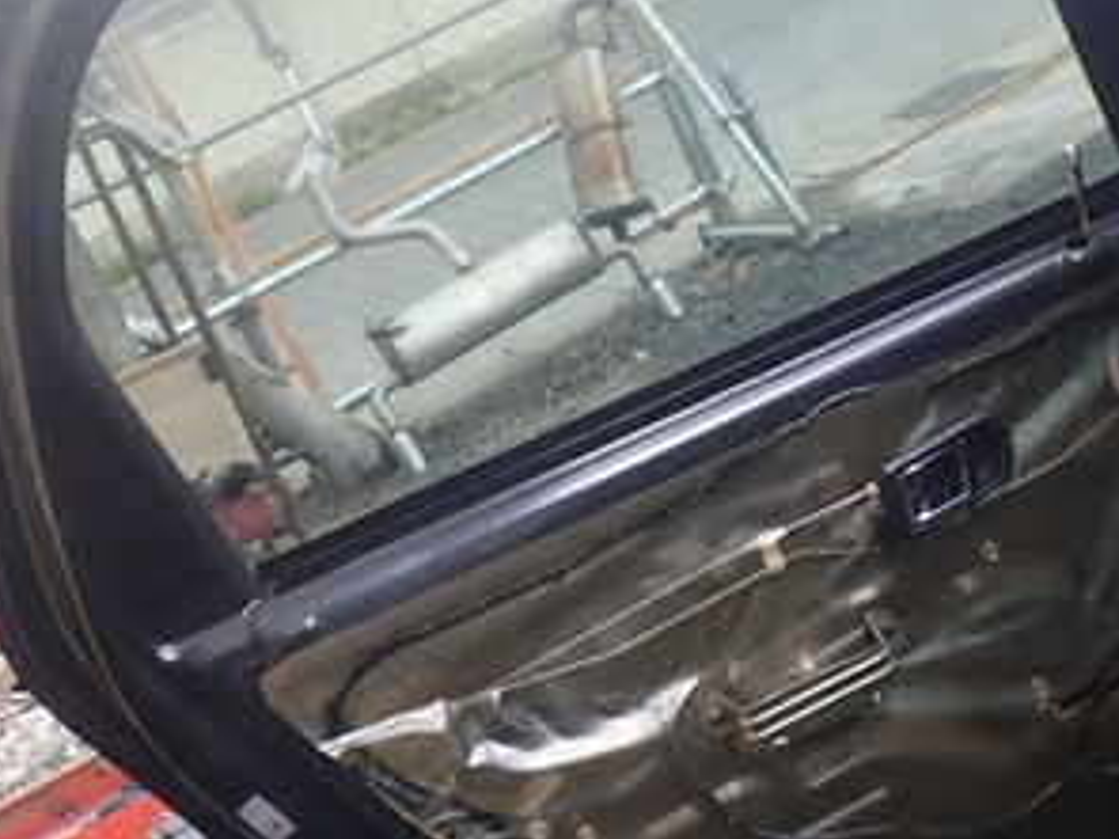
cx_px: 683
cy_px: 300
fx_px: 1971
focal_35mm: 61
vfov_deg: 23.9
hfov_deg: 31.6
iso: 160
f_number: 2.3
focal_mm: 5.4
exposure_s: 1/60
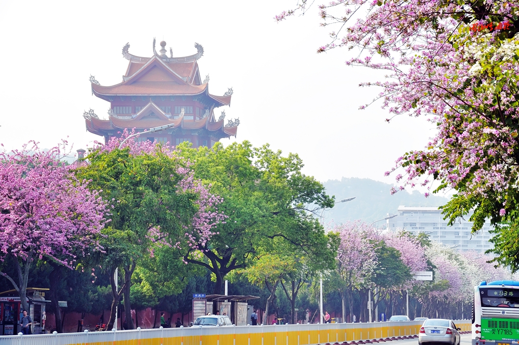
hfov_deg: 14.4
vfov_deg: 9.6
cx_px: 260
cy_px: 172
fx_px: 2052
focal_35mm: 142
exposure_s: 1/200
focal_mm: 95
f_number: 10
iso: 250
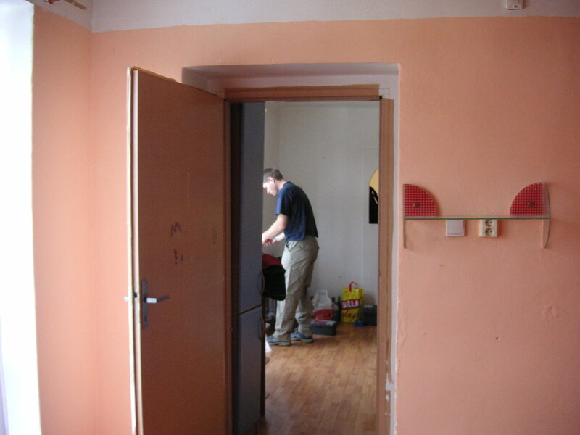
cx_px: 290
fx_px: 620
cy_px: 218
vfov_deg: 38.7
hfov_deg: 50.1
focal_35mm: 37
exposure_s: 1/45
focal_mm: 6.1
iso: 100
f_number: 2.8
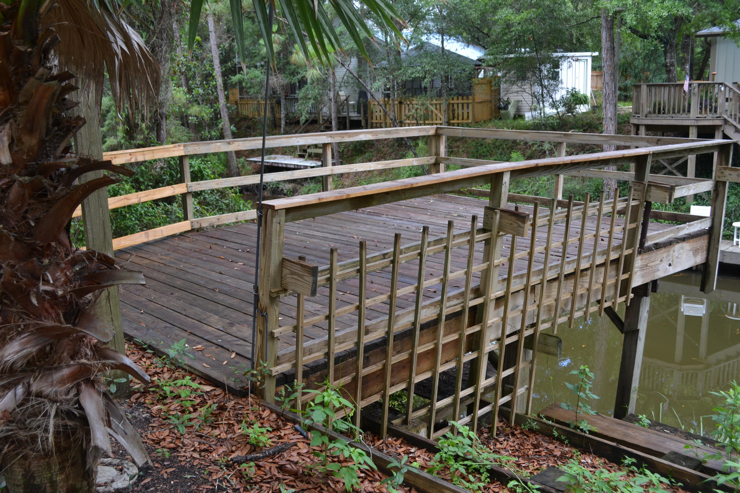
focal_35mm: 33
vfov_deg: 40.0
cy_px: 246
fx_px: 678
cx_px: 370
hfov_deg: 57.2
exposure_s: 1/125
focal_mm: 22
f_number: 5.6
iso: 400
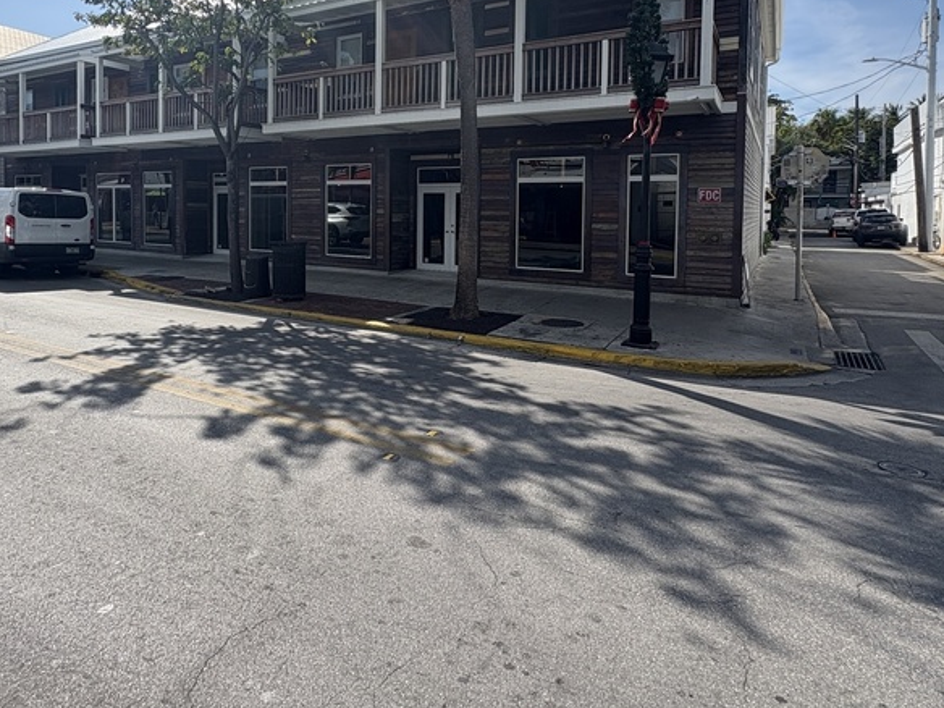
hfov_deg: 73.4
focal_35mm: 23
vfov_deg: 57.3
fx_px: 627
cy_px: 225
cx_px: 398
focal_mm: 2.22
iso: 64
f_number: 2.2
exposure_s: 1/1832
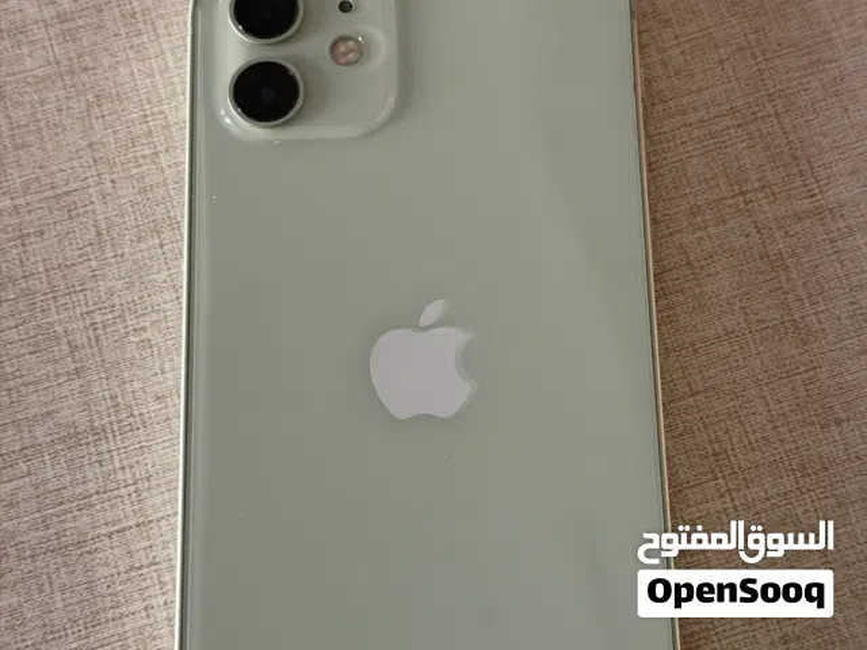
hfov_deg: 39.7
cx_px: 434
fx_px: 1202
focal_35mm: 48
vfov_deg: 30.3
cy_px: 325
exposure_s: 1/33
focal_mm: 6.76
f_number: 1.78
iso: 500
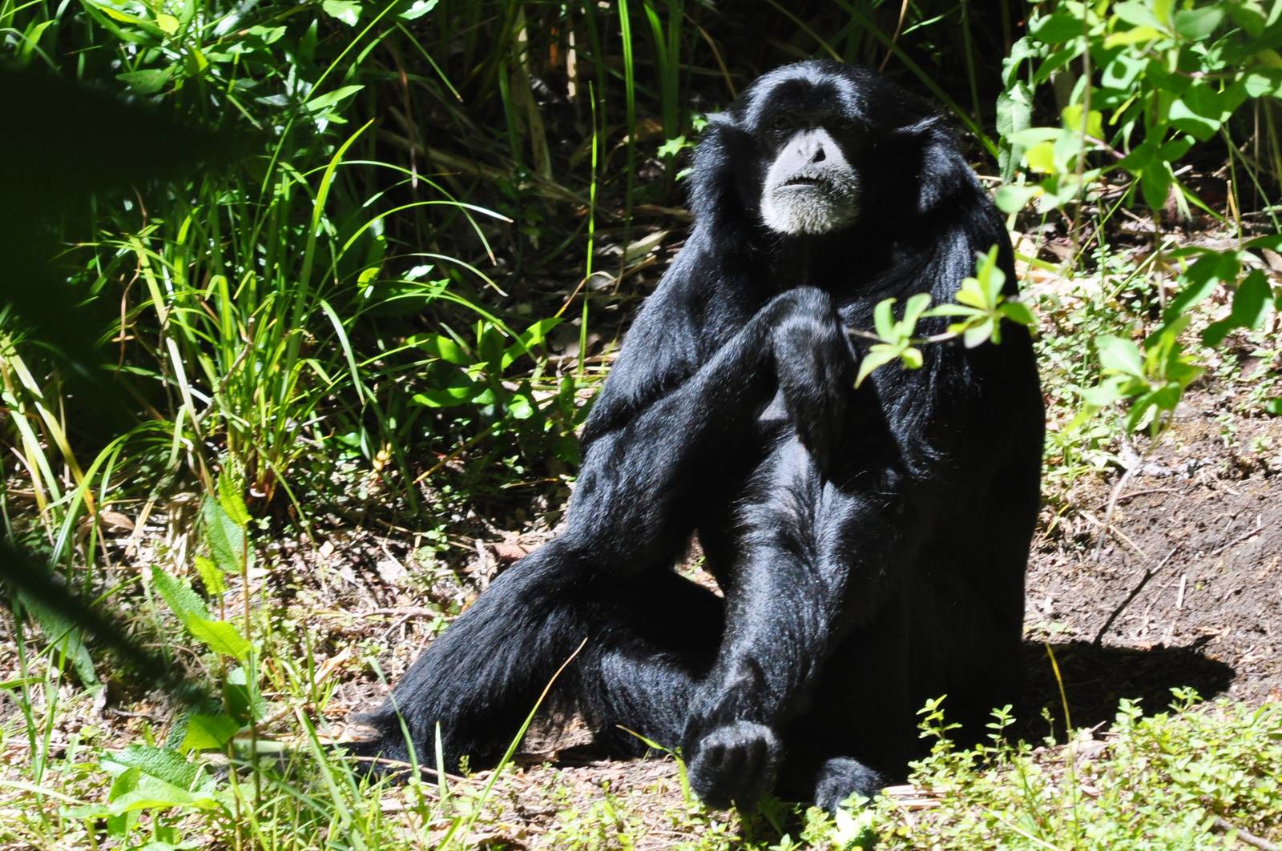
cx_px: 641
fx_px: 9071
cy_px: 426
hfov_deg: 8.1
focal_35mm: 255
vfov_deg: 5.4
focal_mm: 170
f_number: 10
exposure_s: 1/200
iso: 400
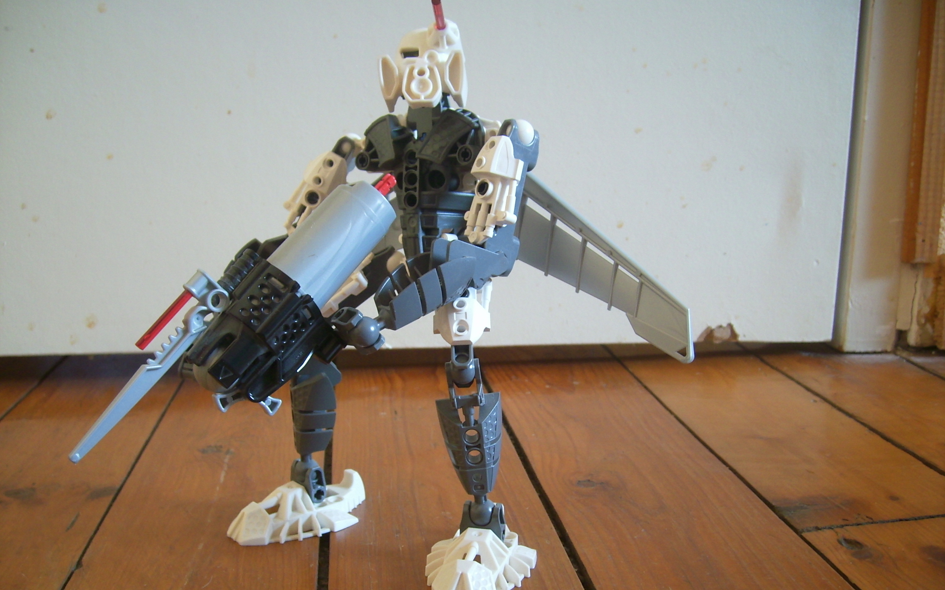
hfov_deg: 56.7
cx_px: 473
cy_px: 336
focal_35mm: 34
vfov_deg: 37.2
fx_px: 876
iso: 50
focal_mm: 5.99
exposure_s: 1/5
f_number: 2.8
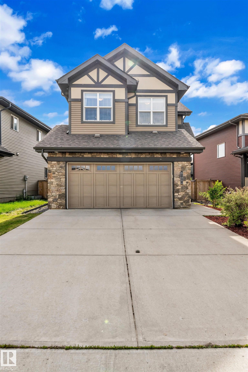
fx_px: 237
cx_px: 124
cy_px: 186
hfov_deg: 55.3
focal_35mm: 23
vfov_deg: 76.3
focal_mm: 22.9
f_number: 7.1
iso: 640
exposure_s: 1/1000
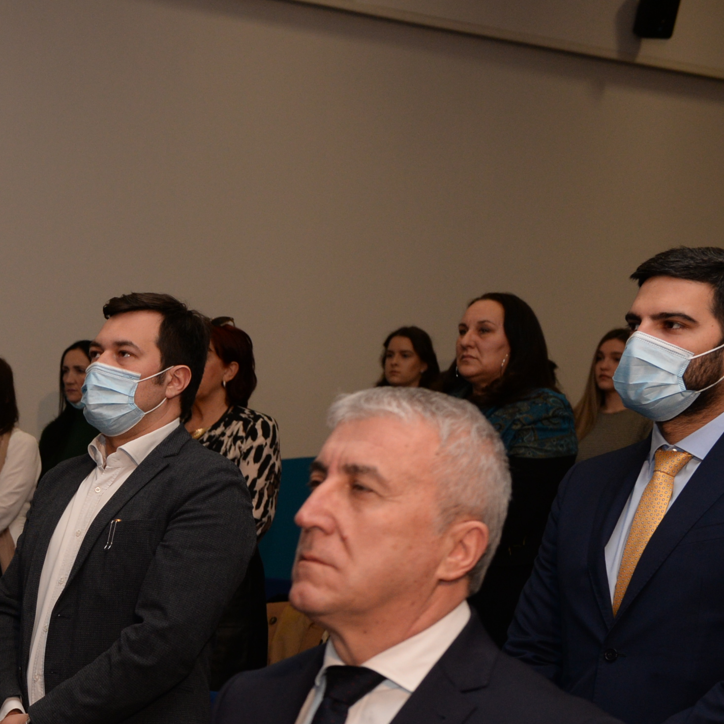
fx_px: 2343
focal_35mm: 99
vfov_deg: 17.2
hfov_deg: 16.6
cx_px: -220
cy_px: 725
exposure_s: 1/200
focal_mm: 38
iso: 800
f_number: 4.5
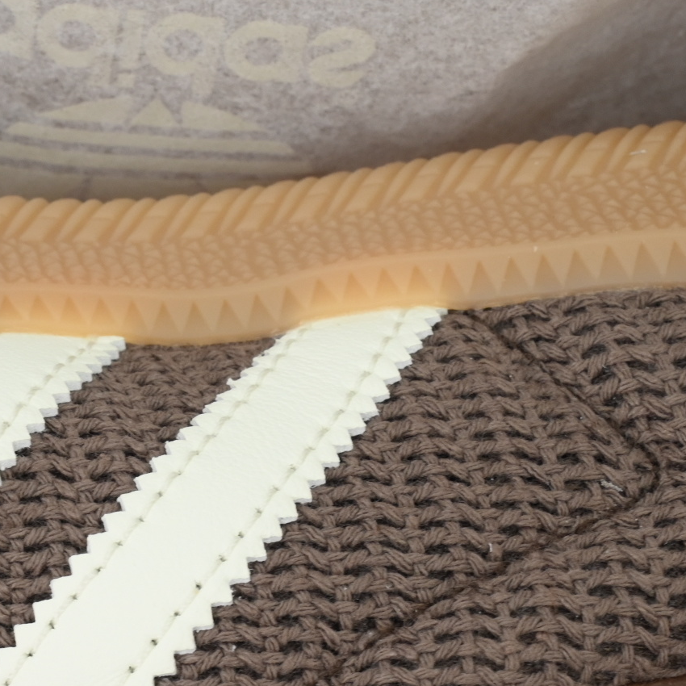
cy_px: 921
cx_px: -140
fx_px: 2960
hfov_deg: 12.9
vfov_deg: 12.7
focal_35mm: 132
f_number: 10
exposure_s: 1/100
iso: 400
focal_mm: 32
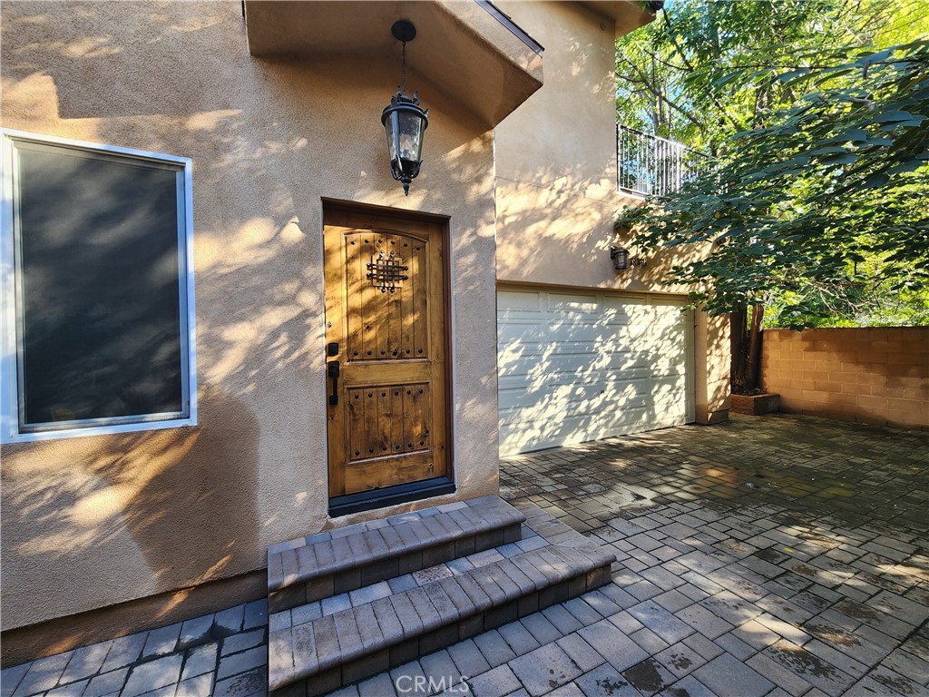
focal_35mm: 13
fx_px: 349
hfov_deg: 106.2
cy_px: 348
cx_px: 464
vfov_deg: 89.9
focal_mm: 2.2
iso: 100
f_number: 2.2
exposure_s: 1/120
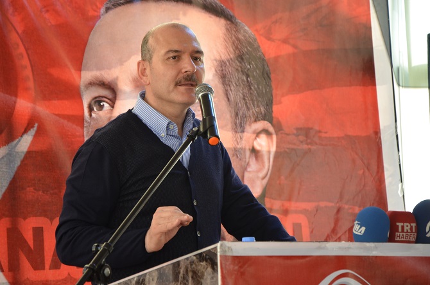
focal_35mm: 158
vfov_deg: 8.7
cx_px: 215
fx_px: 1876
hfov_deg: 13.1
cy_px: 142
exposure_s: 1/60
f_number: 5.6
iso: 800
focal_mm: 105
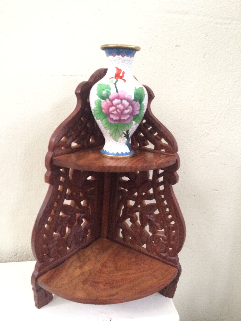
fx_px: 269
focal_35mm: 29
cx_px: 120
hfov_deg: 48.2
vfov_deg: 61.7
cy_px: 160
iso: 320
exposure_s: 1/20
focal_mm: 4.15
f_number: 2.2
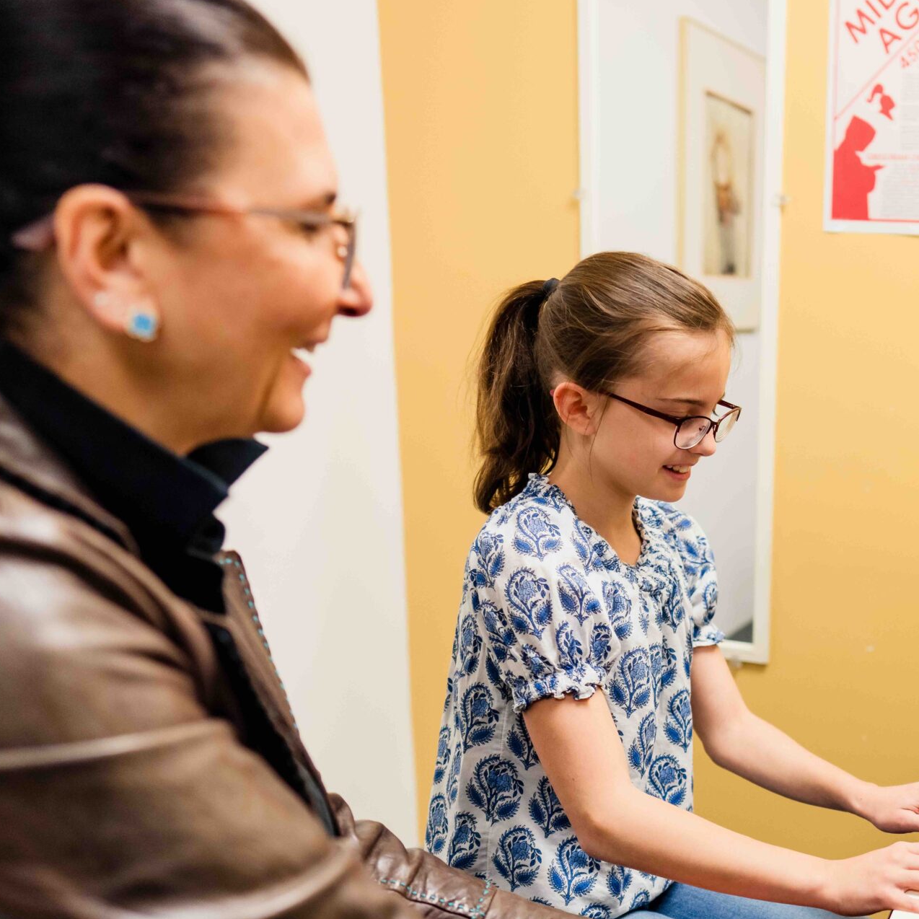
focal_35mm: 41
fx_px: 1231
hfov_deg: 37.2
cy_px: 613
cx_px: 889
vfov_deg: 40.4
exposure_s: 1/125
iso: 400
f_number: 2
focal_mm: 24
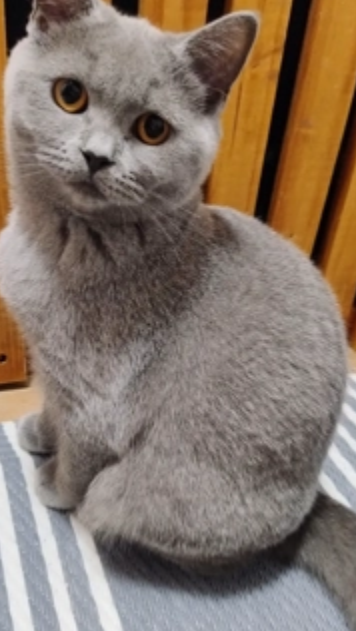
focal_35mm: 33
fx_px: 553
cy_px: 341
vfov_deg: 59.4
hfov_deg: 35.7
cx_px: 164
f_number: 1.8
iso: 2366
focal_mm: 5.56
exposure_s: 1/33.3
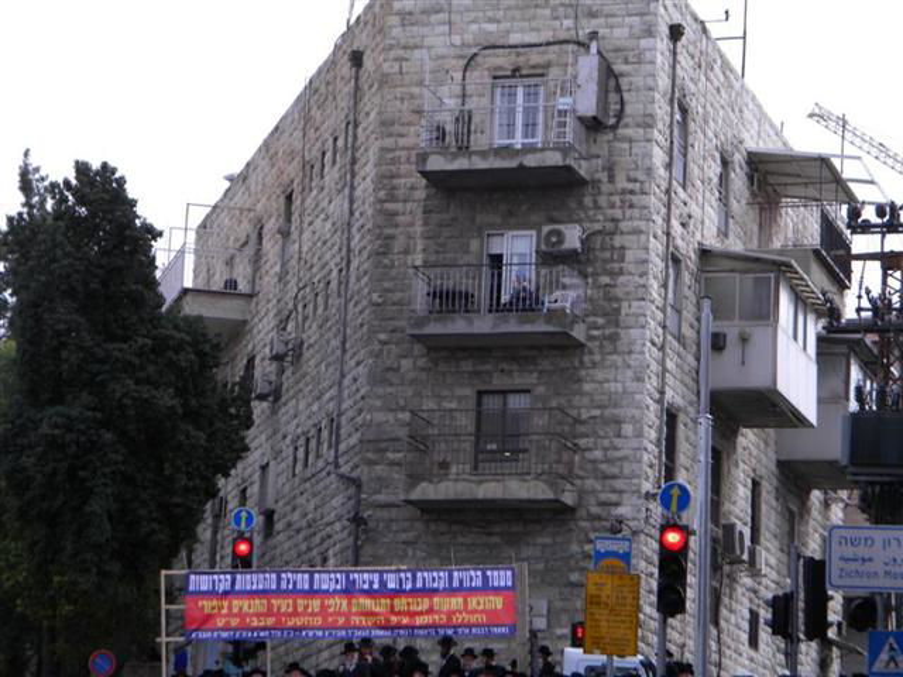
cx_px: 452
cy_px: 338
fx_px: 2739
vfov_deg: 14.1
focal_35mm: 105
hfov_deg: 18.7
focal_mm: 19
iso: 80
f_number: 4.7
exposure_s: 1/393
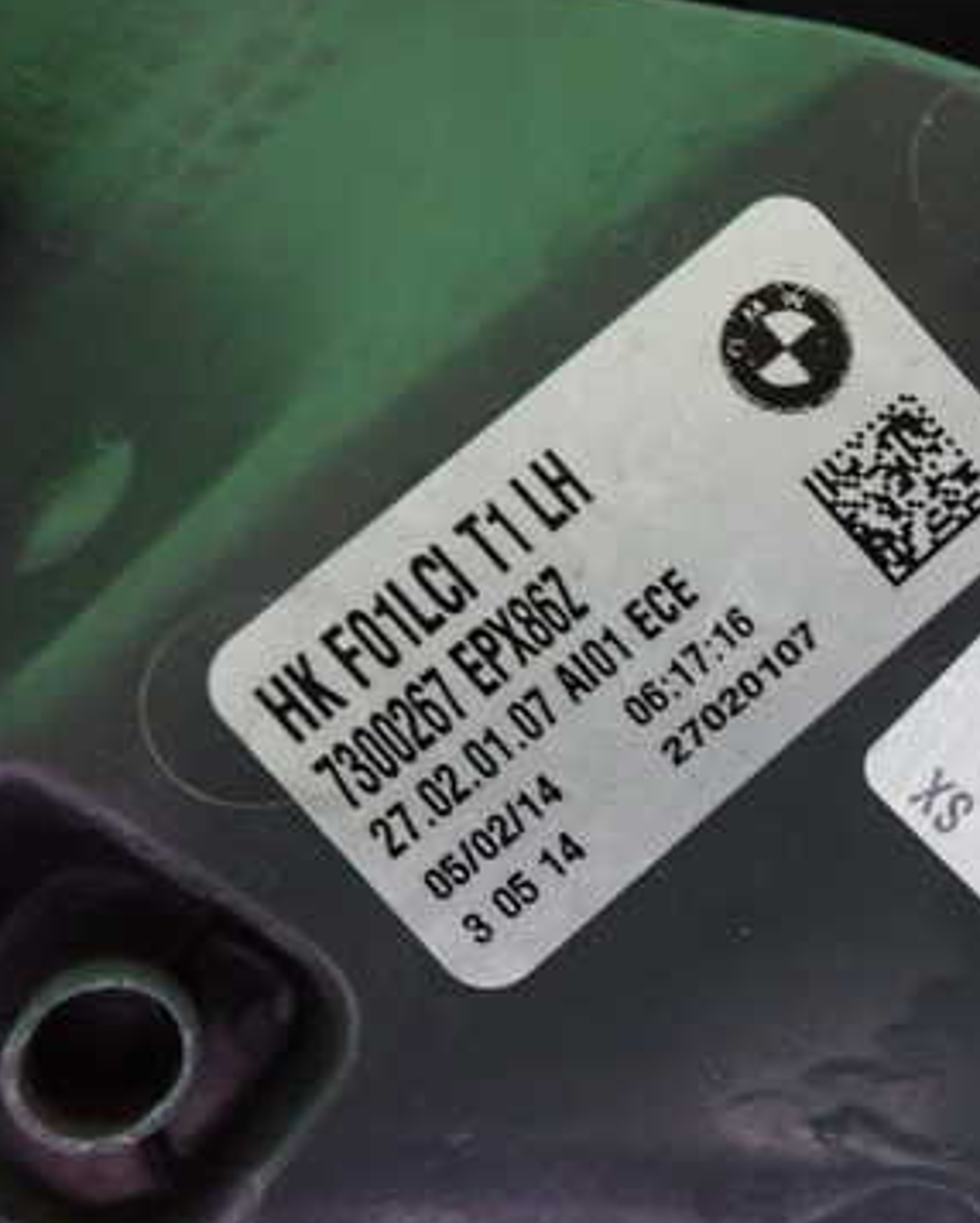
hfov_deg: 34.0
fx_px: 1485
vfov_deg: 44.8
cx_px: 932
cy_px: 617
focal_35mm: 41
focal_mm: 4.5
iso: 800
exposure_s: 1/30
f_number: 2
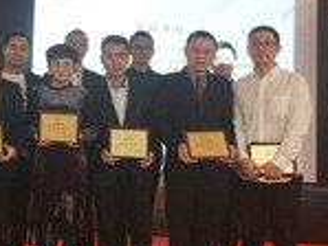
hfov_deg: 22.5
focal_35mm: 78
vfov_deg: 18.9
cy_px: 79
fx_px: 740
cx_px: -95
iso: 100
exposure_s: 1/10
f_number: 2.2
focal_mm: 4.15
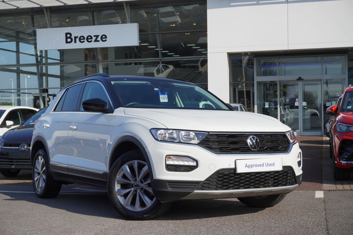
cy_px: 118
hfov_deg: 36.0
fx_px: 544
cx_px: 176
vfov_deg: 24.4
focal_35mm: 56
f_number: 7.1
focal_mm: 37
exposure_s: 1/250
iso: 100
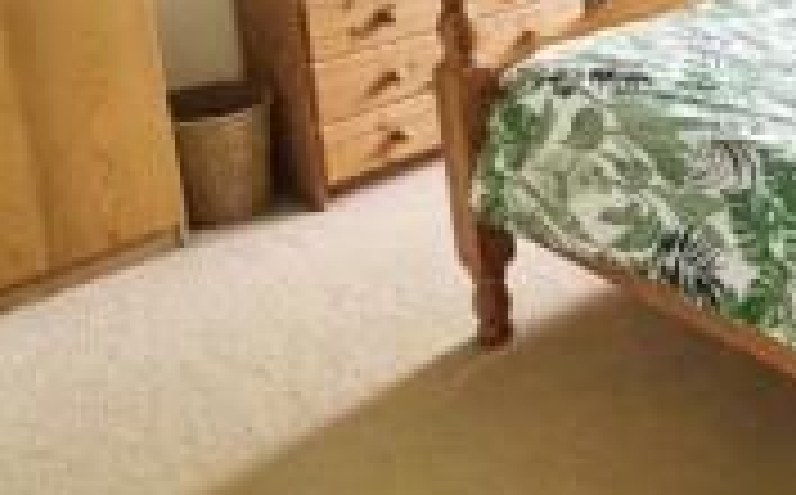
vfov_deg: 25.4
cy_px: 43
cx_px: 699
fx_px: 1061
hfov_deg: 38.6
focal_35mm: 49
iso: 100
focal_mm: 2.22
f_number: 2.2
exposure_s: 1/99
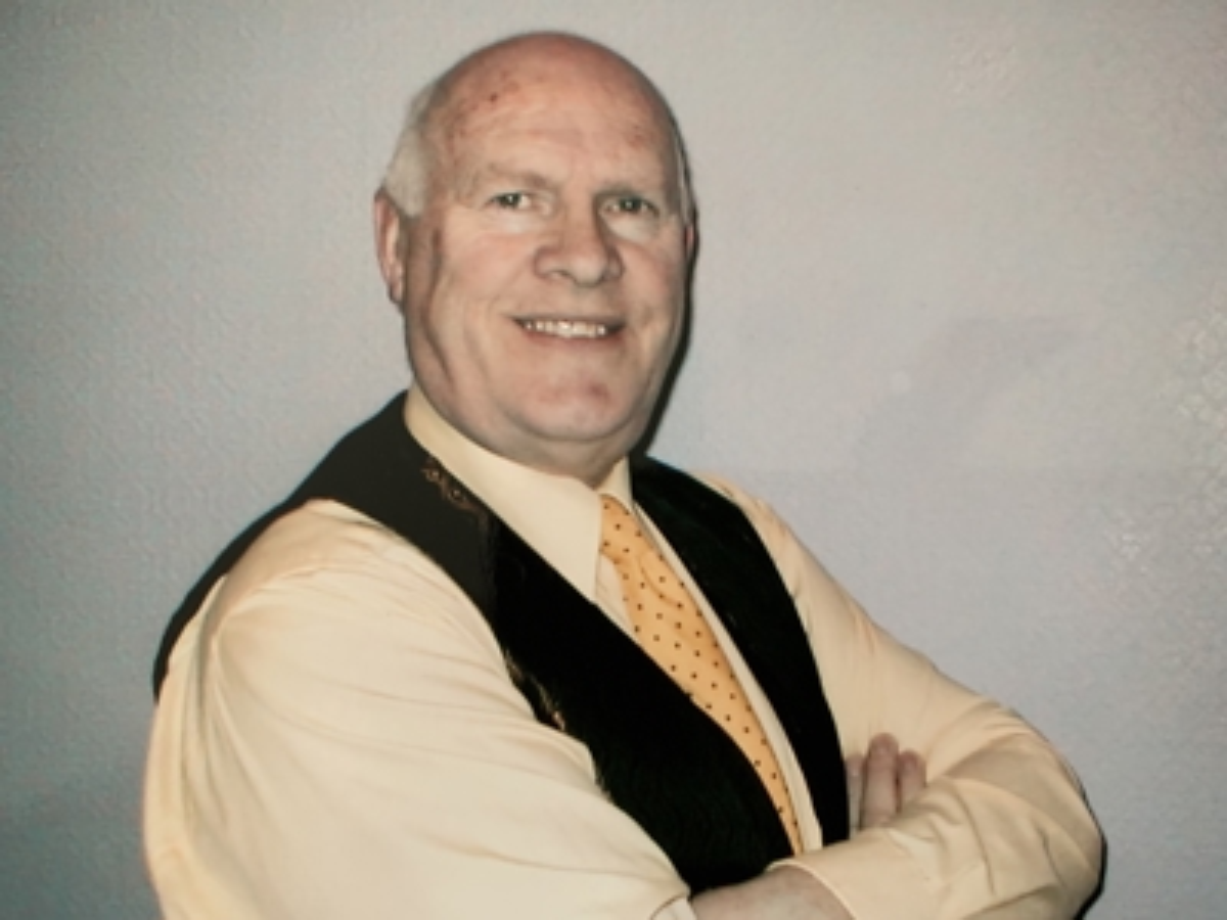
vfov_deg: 53.1
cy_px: 460
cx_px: 614
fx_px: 922
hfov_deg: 67.3
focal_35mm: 26
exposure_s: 1/60
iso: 250
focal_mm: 4.25
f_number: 1.8
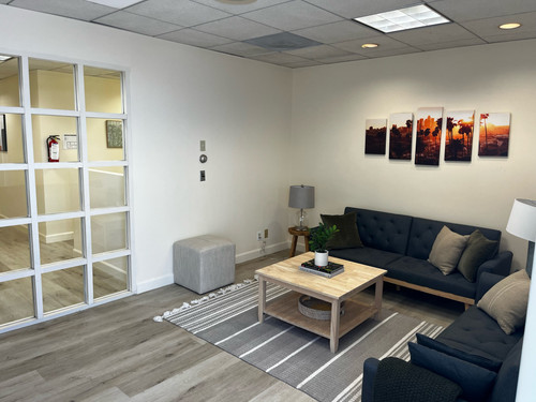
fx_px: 403
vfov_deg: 53.1
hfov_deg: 67.3
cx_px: 268
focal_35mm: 26
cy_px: 201
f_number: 1.6
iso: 80
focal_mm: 5.1
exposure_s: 1/122
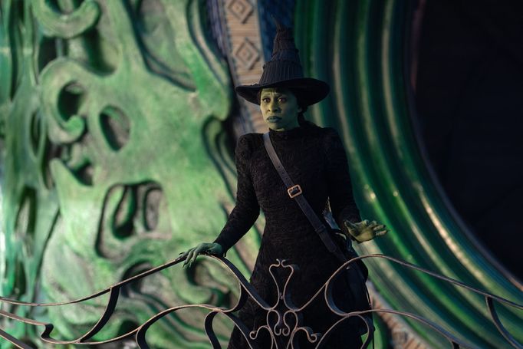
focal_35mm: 121
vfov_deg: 11.3
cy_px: 174
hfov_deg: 16.9
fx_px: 1758
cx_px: 262
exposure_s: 1/125
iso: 2500
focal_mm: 121
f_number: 2.8
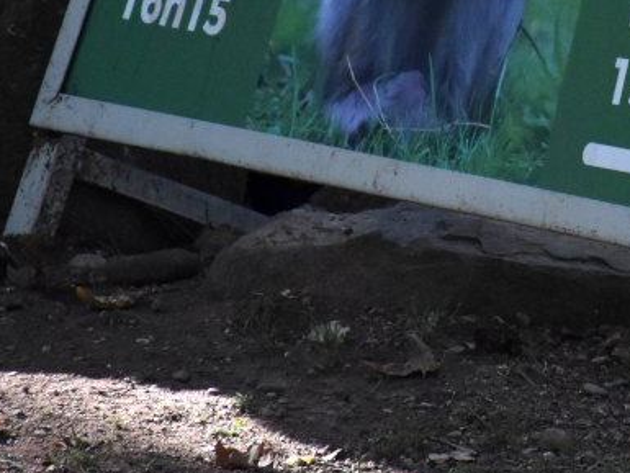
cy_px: -210
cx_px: 673
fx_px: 13035
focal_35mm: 716
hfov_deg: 2.8
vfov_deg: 2.1
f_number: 5.6
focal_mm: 140
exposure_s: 1/500
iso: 1100
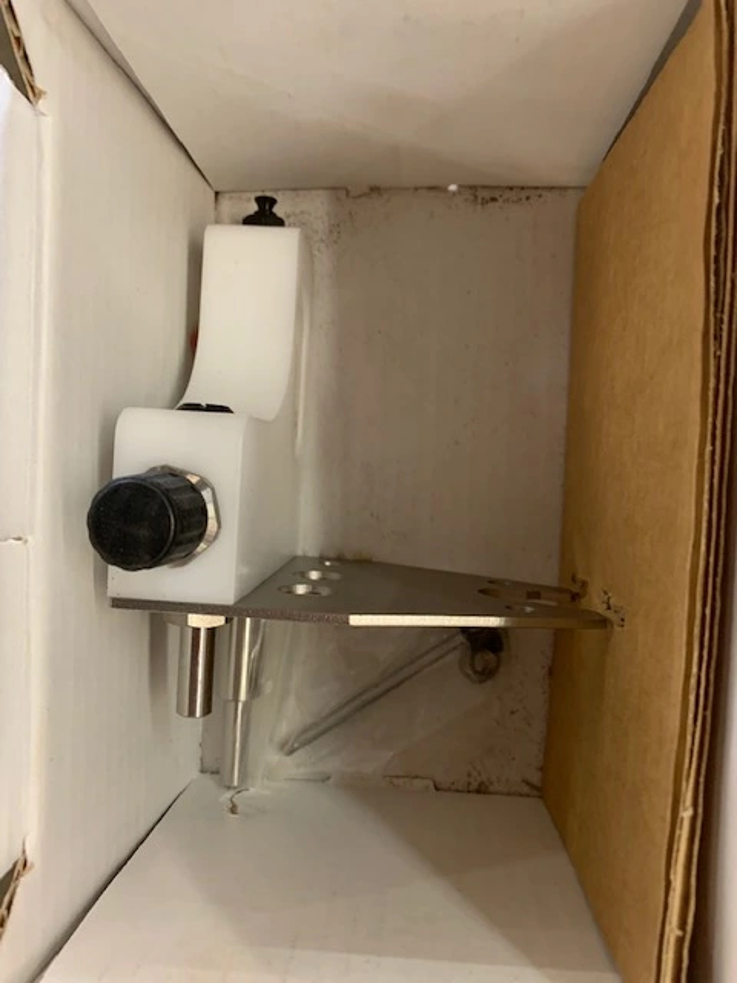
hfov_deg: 53.1
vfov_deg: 67.3
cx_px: 368
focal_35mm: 26
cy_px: 492
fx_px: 738
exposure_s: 1/40
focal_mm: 4.25
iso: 320
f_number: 1.8
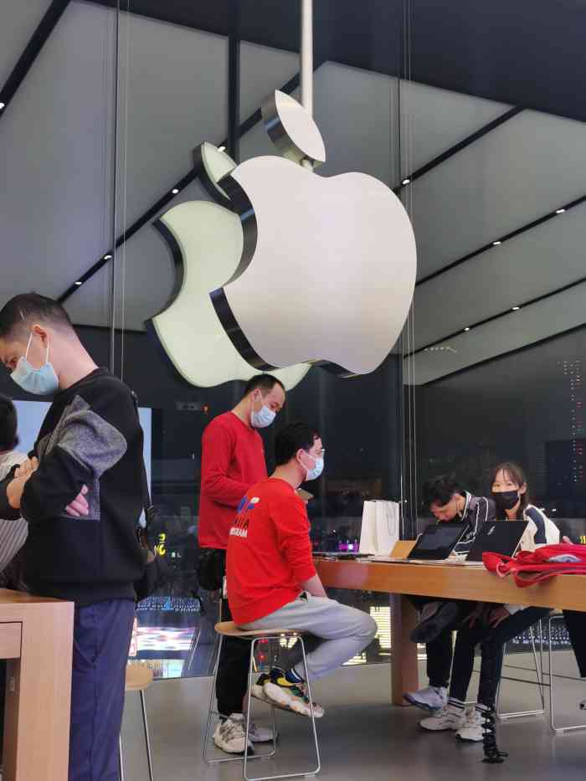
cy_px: 390
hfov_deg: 29.7
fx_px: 1106
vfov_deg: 38.9
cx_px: 293
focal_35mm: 49
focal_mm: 5.58
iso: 80
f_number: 1.8
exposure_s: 1/100
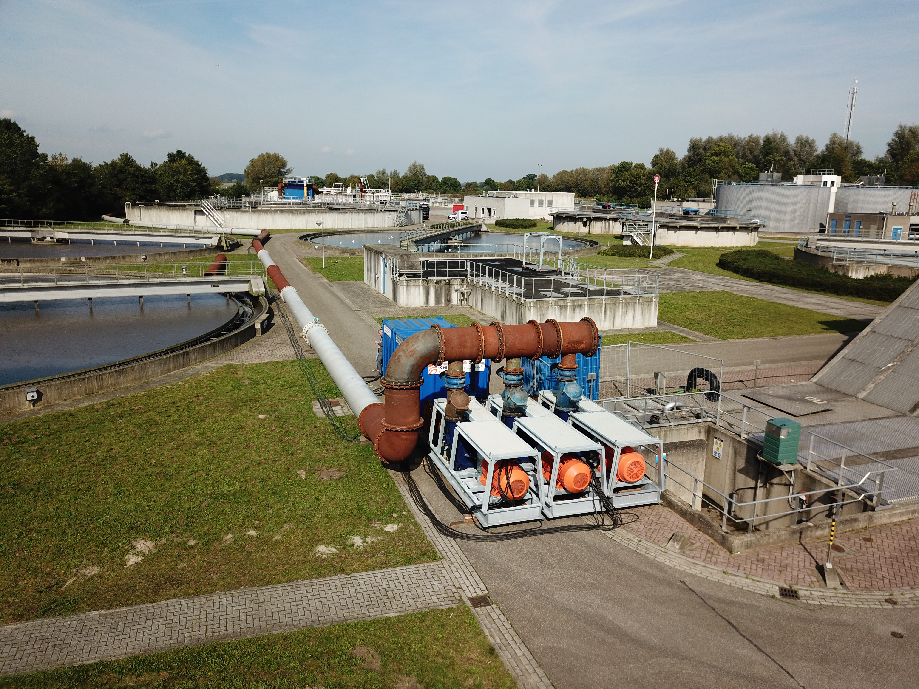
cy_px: 344
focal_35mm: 26
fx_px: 690
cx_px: 460
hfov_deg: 67.3
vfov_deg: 53.1
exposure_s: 1/1842
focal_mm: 4.73
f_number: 2.2
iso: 100
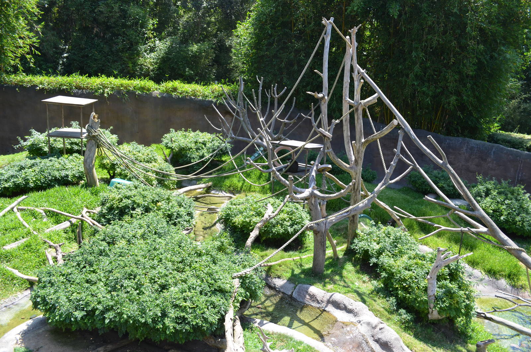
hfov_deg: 67.5
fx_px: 397
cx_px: 266
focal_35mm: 27
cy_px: 176
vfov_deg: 47.7
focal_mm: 18
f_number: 6.3
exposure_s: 1/160
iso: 200
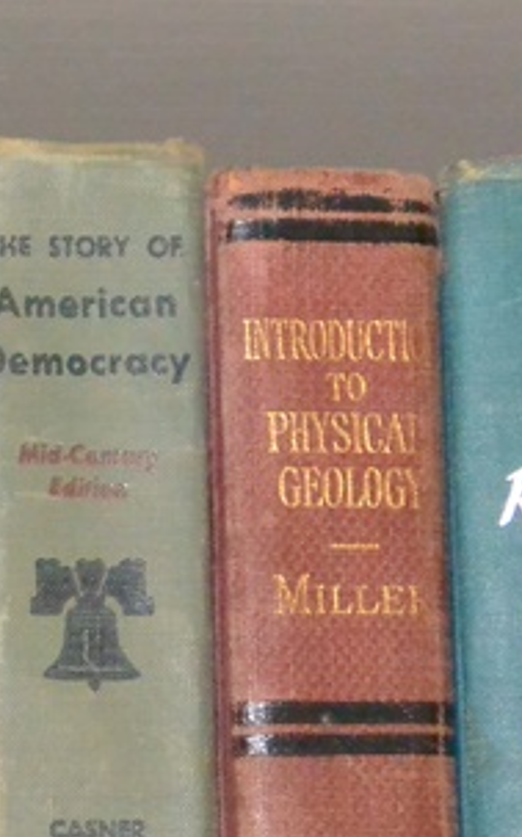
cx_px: -715
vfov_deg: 11.8
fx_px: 3989
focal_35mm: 175
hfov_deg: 7.1
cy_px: 874
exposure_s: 1/60
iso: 2500
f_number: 4.8
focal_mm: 19.6
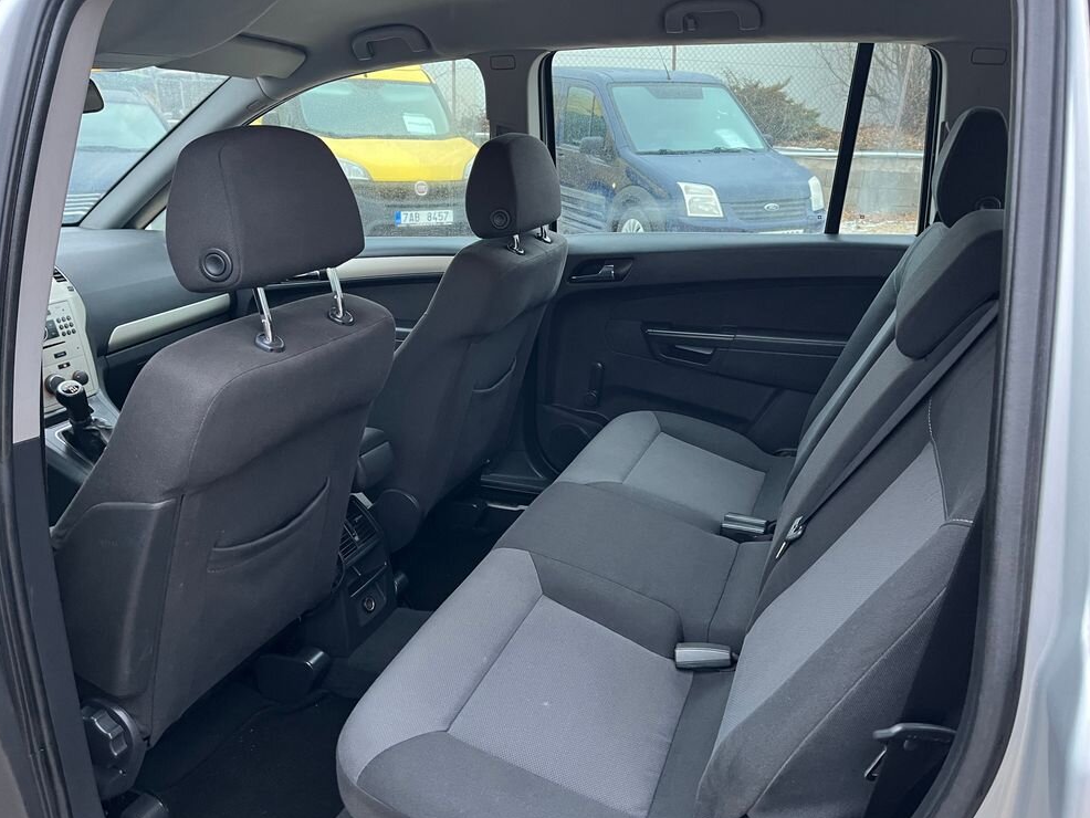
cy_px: 423
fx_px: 850
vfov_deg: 51.4
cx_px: 560
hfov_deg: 65.3
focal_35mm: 27
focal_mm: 5.1
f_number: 1.6
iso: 400
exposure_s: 1/33
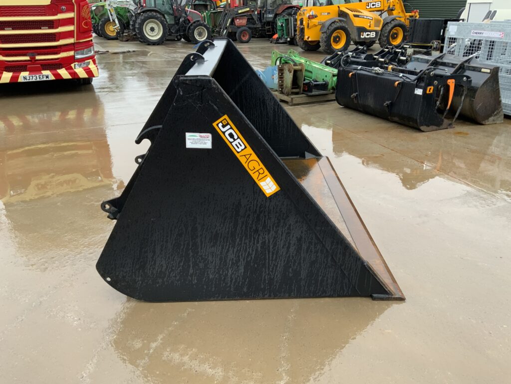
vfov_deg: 48.2
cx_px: 256
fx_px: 428
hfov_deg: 61.7
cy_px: 192
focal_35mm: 29
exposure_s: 1/116
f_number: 1.8
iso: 64
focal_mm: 3
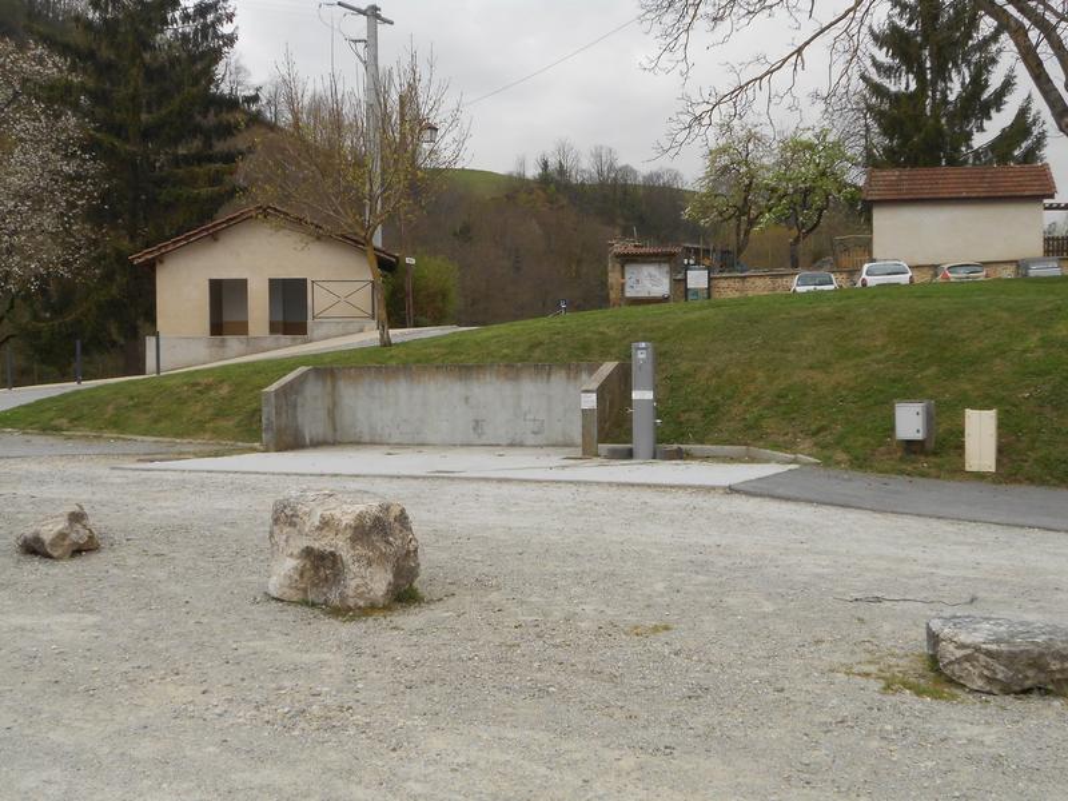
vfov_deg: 32.9
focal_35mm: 44
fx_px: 1358
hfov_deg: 42.9
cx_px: 534
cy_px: 400
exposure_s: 1/320
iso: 80
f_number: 4.5
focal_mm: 7.8
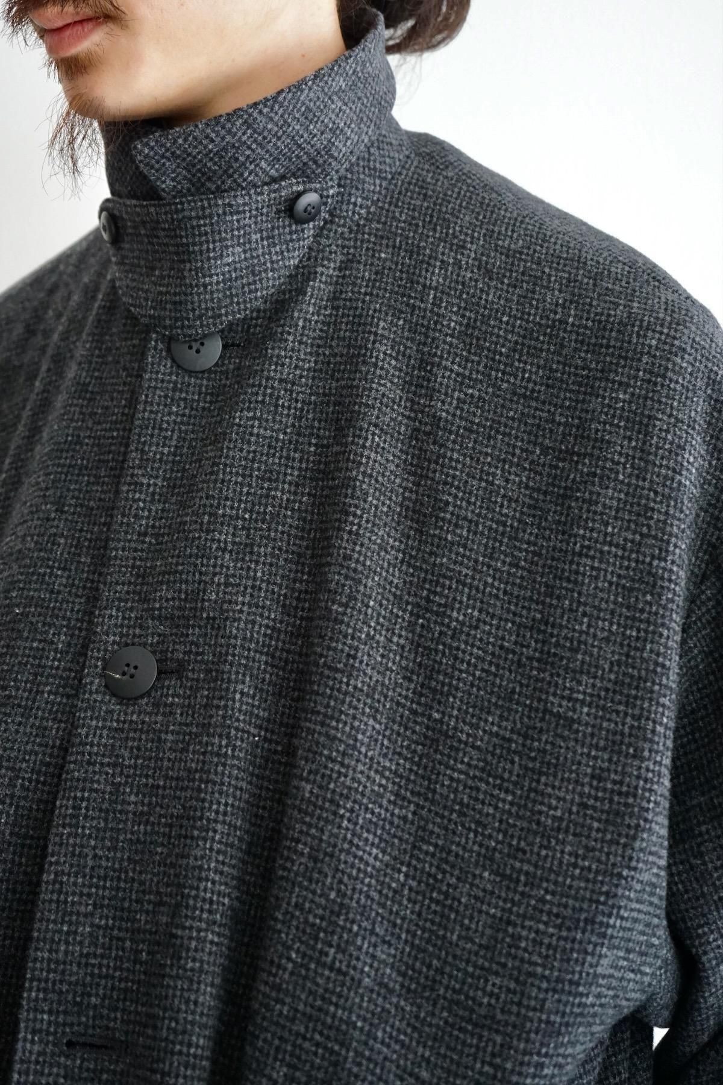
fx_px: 1386
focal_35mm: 46
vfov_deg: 42.7
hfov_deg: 29.2
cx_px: 362
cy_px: 542
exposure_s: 1/200
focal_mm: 46
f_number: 4.5
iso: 4000
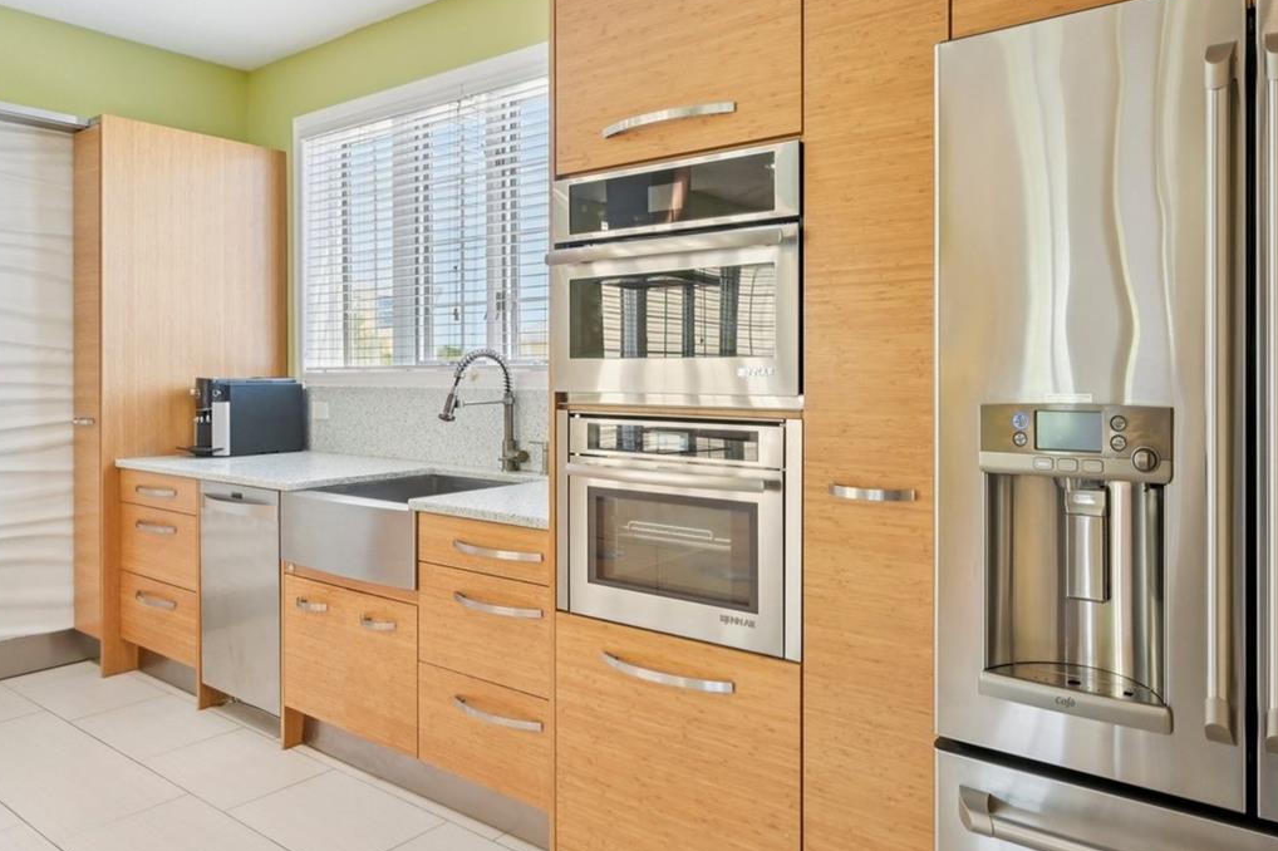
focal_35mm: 22
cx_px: 869
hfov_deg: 75.7
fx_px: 781
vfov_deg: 57.0
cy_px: 372
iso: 400
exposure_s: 1/40
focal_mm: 14
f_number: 8
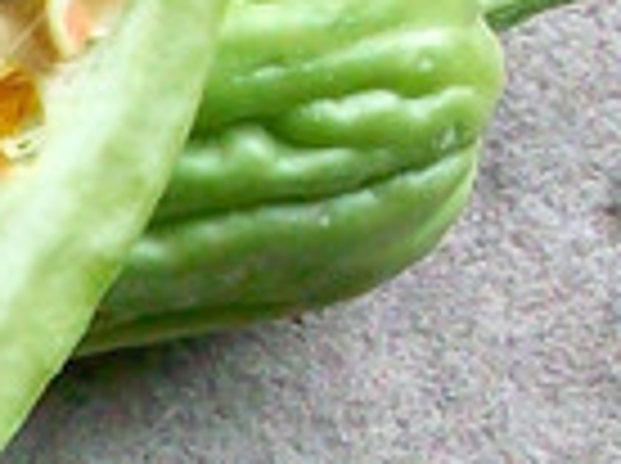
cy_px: 703
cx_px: -639
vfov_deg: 5.8
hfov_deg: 7.5
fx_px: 4531
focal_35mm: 253
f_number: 2.8
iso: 160
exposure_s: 1/38.7
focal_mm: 5.7
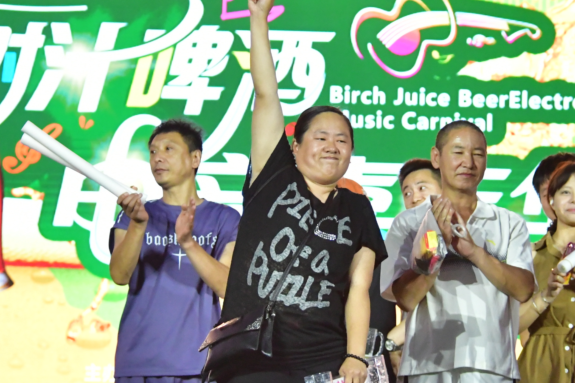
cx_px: 337
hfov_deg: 7.3
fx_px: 4536
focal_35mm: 284
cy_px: 147
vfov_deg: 4.8
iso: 5000
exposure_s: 1/500
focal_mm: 95
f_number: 5.6
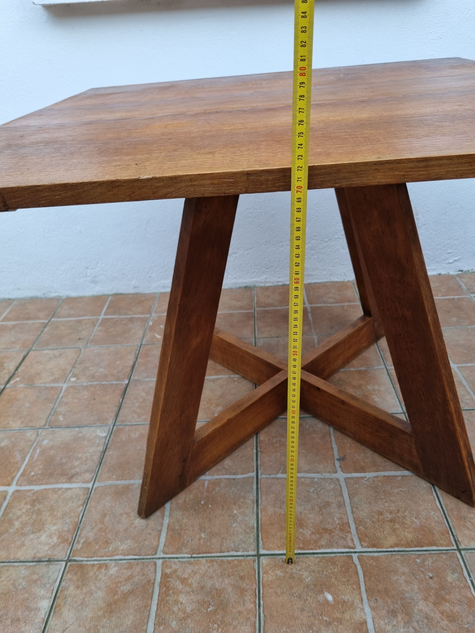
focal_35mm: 26
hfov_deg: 53.1
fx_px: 476
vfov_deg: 67.3
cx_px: 238
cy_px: 316
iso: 80
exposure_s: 1/100
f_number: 1.8
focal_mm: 5.4
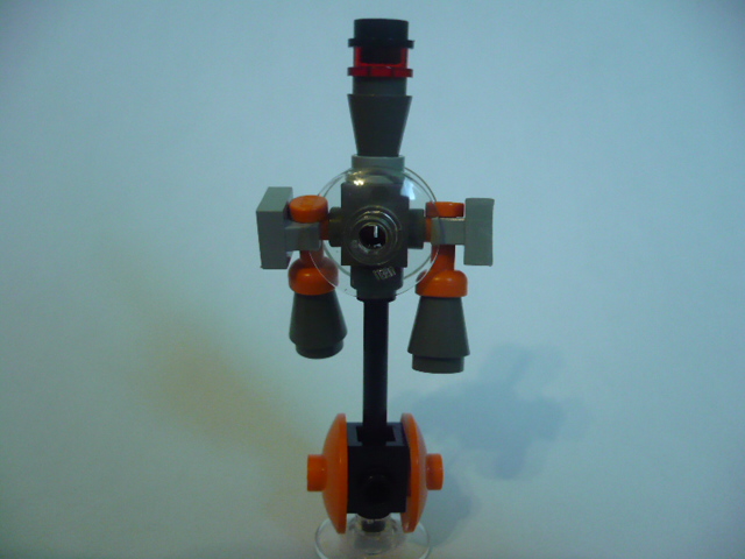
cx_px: 372
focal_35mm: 35
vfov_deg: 40.7
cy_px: 280
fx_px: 753
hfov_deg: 52.6
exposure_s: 1/15
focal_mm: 5.8
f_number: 2.8
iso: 200
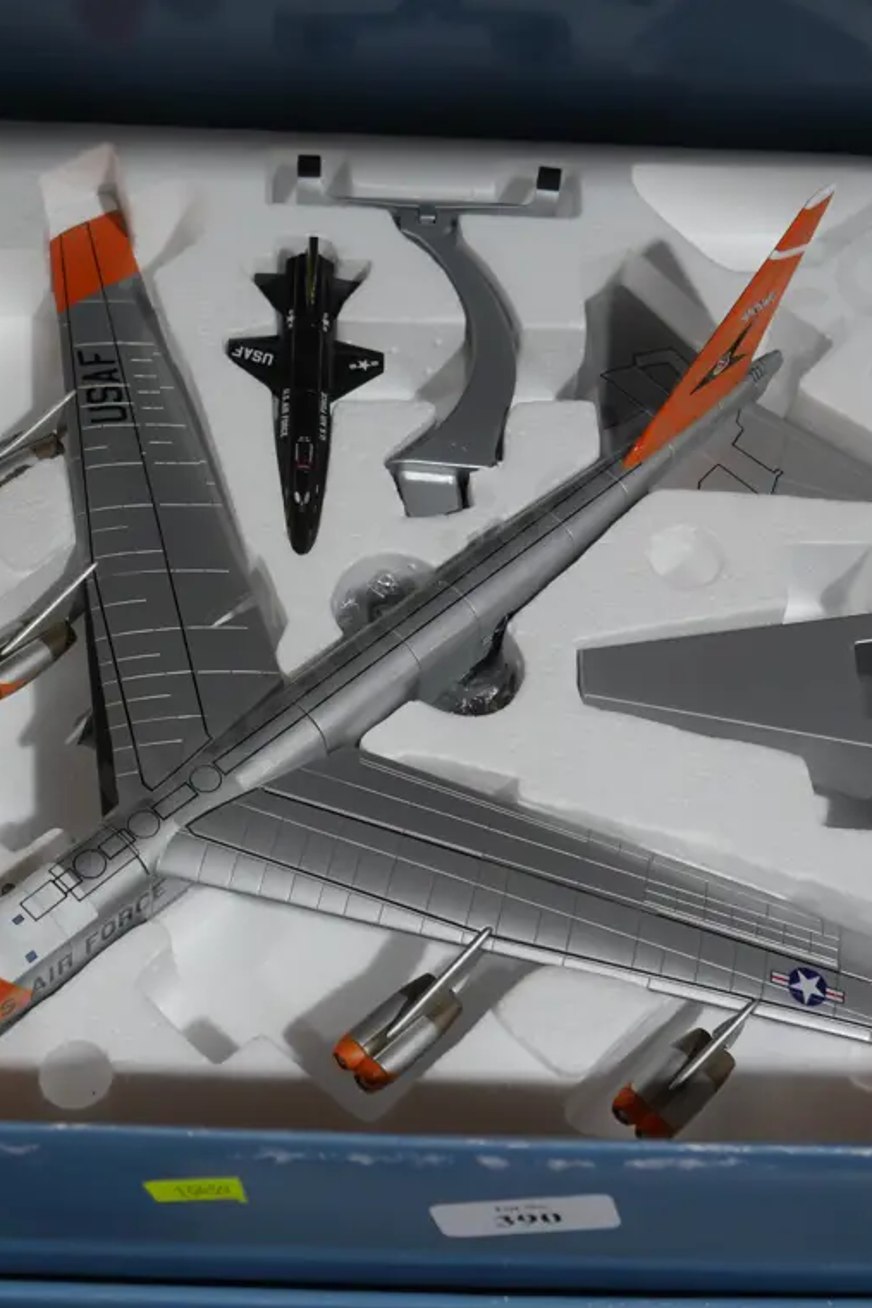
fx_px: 2035
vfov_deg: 35.6
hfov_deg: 24.2
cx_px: 366
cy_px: 657
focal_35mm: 56
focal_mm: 20
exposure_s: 1/60
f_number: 4.4
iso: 250
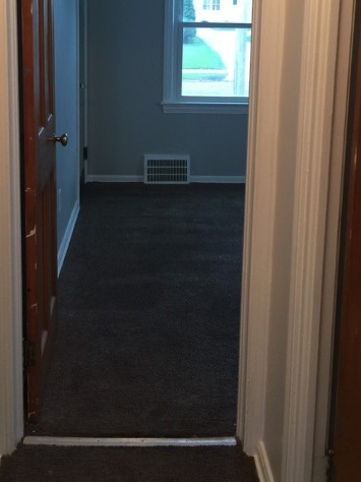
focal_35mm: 47
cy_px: 124
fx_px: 654
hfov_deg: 30.8
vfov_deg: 39.4
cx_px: 143
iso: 50
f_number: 2.2
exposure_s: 1/15
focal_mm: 4.15
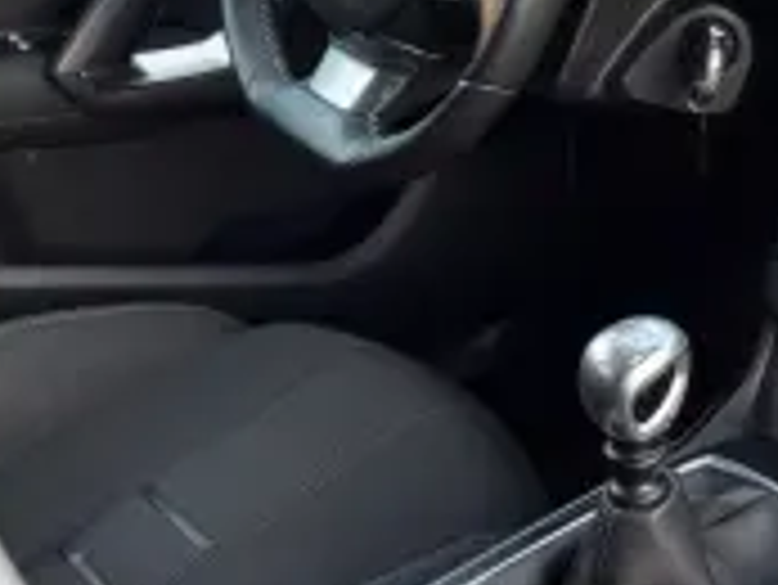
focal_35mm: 100
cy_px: 130
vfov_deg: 14.7
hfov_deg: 19.1
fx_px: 2249
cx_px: 760
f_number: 1.78
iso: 250
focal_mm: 6.76
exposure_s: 1/47
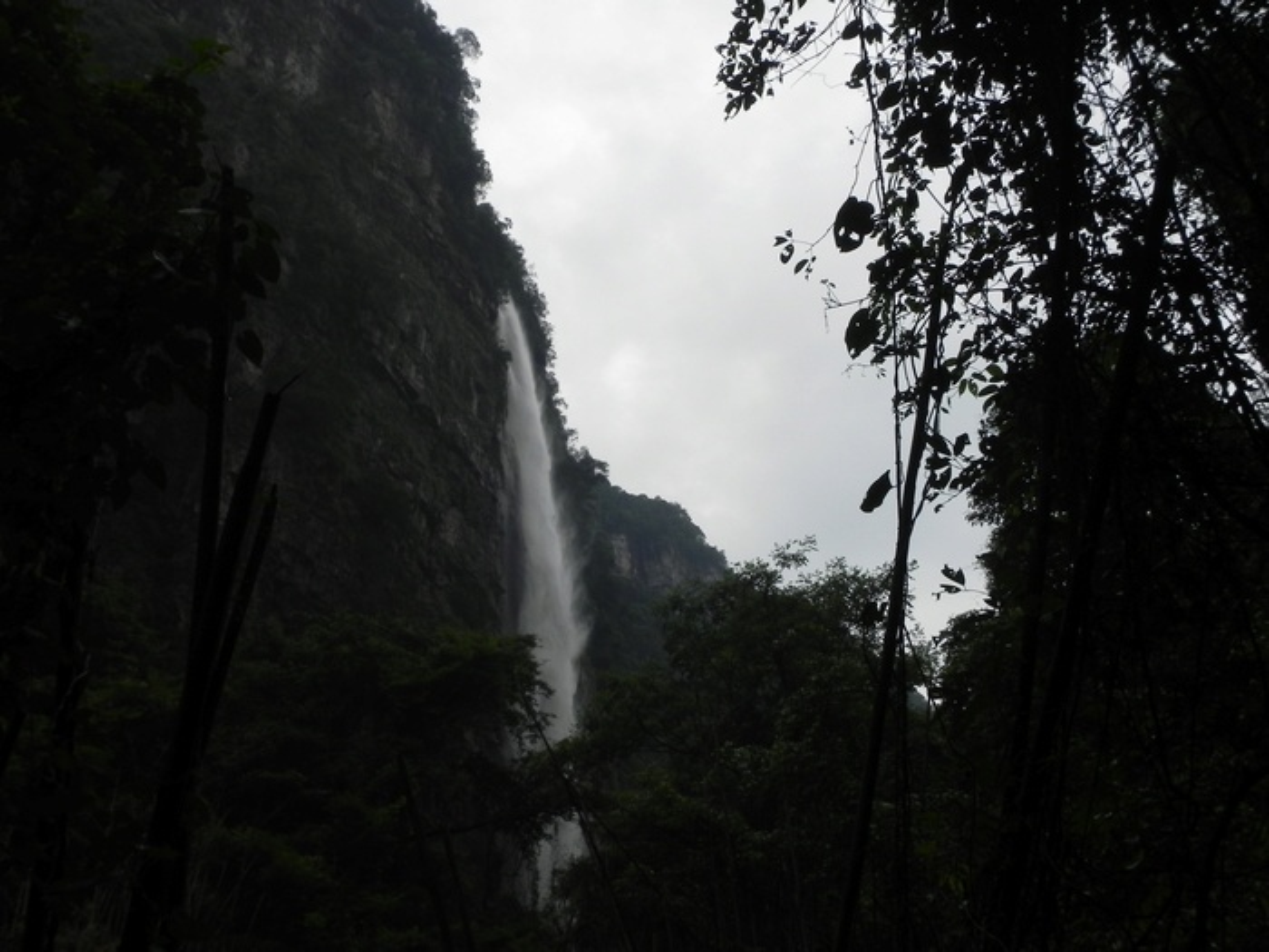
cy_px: 476
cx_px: 634
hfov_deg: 50.1
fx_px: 1356
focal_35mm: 37
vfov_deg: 38.7
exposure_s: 1/450
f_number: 8
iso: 160
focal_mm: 6.6
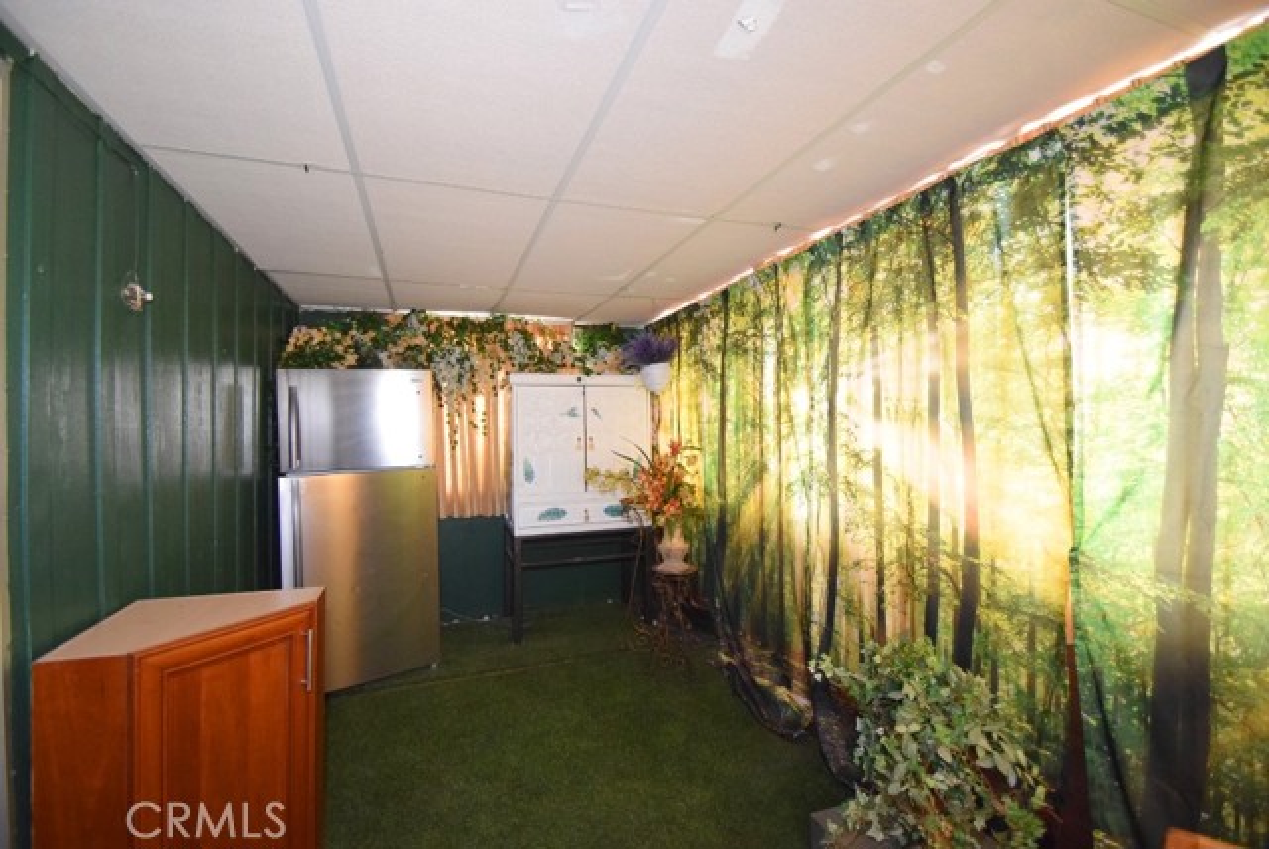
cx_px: 634
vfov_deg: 77.4
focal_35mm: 15
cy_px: 424
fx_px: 529
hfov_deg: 100.3
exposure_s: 1/60
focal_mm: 10
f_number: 3.5
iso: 2500
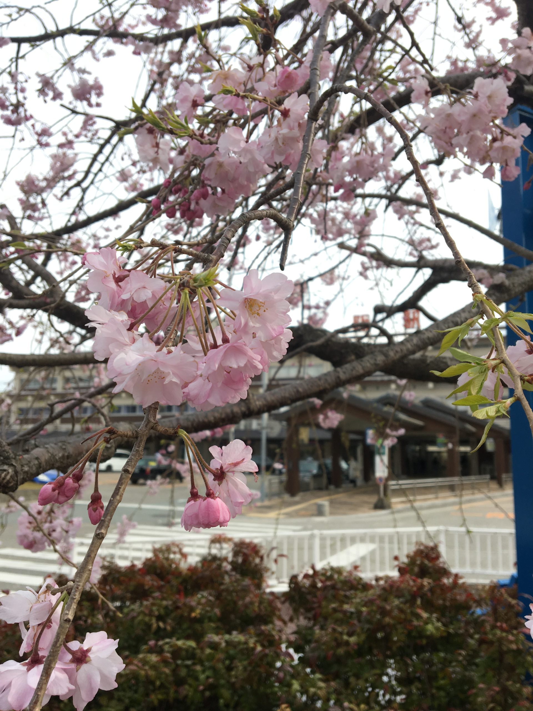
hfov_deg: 48.2
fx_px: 595
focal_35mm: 29
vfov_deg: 61.7
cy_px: 356
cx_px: 266
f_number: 2.2
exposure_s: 1/651
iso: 25
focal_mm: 4.15
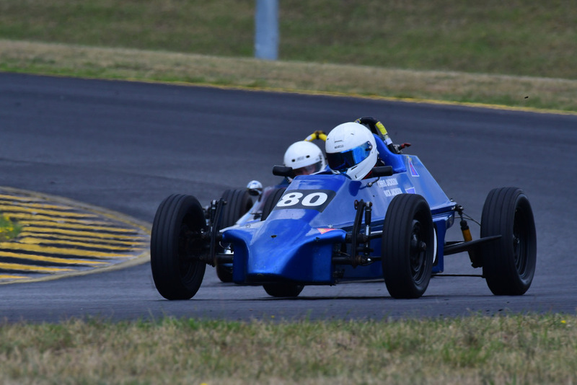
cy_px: 192
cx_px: 288
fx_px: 12025
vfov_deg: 1.8
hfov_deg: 2.7
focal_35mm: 750
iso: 500
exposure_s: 1/640
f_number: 11
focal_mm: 500
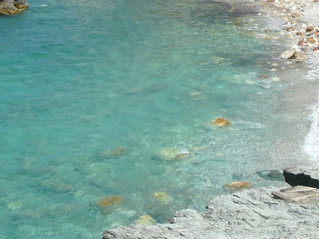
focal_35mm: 87
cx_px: 218
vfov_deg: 16.6
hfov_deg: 22.4
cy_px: -5
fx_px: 802
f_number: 5
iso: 80
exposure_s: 1/640
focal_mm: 5.2
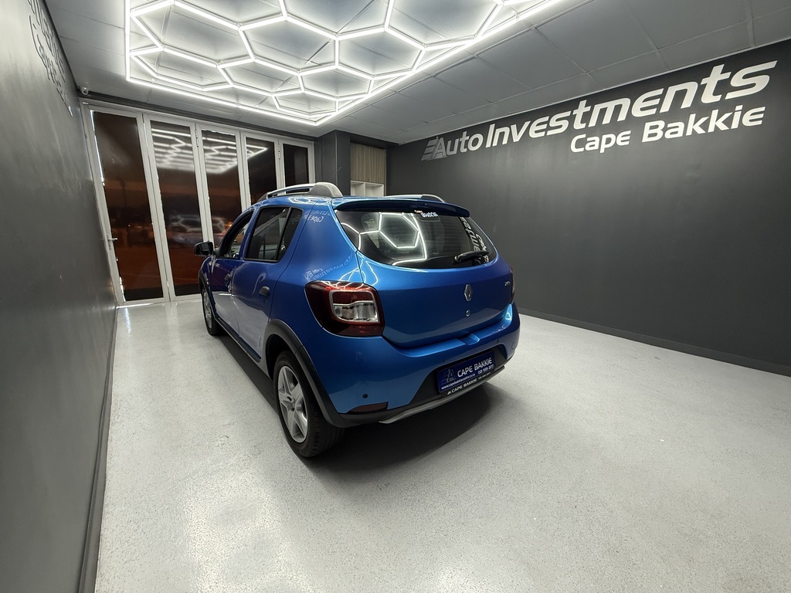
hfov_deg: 102.1
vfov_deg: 85.7
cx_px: 396
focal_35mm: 14
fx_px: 320
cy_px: 296
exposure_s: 1/100
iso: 400
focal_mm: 2.22
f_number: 2.2
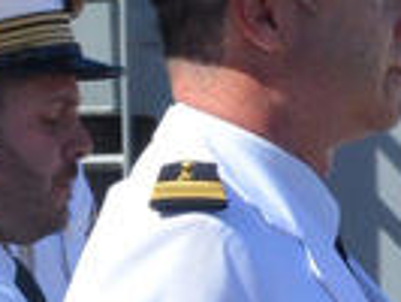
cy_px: 332
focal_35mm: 432
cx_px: -90
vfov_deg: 3.4
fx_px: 5009
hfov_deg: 4.6
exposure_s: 1/1600
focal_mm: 50
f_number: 20
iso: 2500
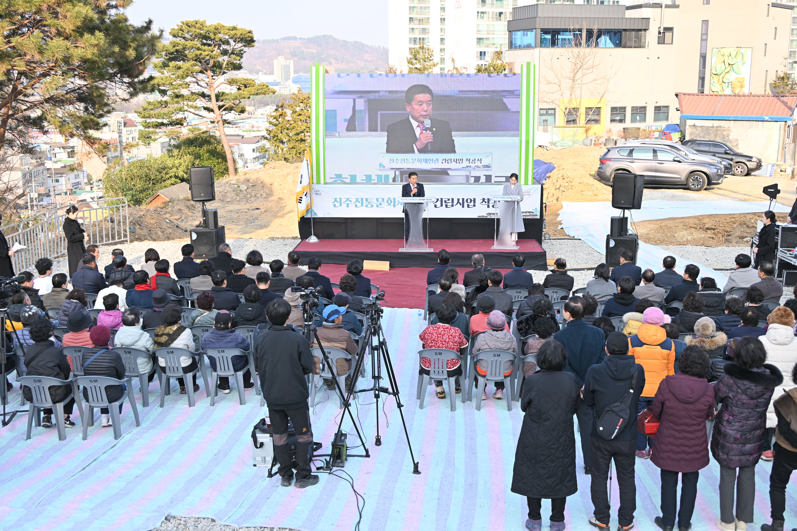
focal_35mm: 40
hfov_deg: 48.5
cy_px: 266
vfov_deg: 33.4
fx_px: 885
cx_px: 398
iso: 200
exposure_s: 1/250
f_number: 6.3
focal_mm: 40
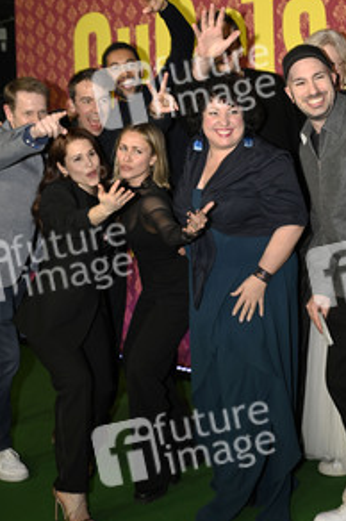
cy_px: 177
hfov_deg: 25.8
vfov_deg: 37.8
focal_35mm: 52
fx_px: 751
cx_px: 235
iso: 250
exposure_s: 1/200
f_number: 4
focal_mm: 38
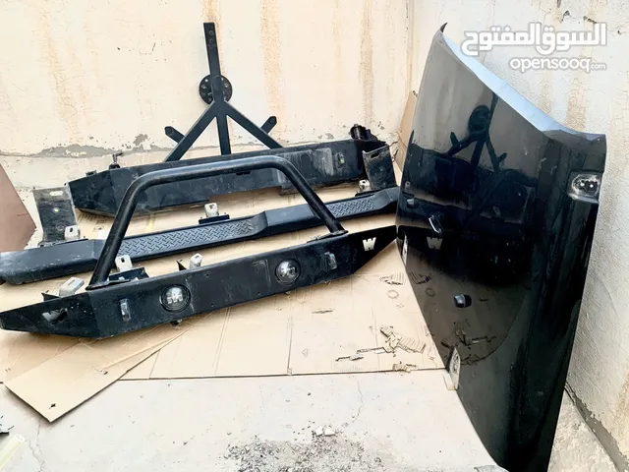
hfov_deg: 67.3
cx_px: 314
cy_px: 236
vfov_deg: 53.1
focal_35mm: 26
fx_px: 472
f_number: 1.8
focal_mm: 4.25
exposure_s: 1/94
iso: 100
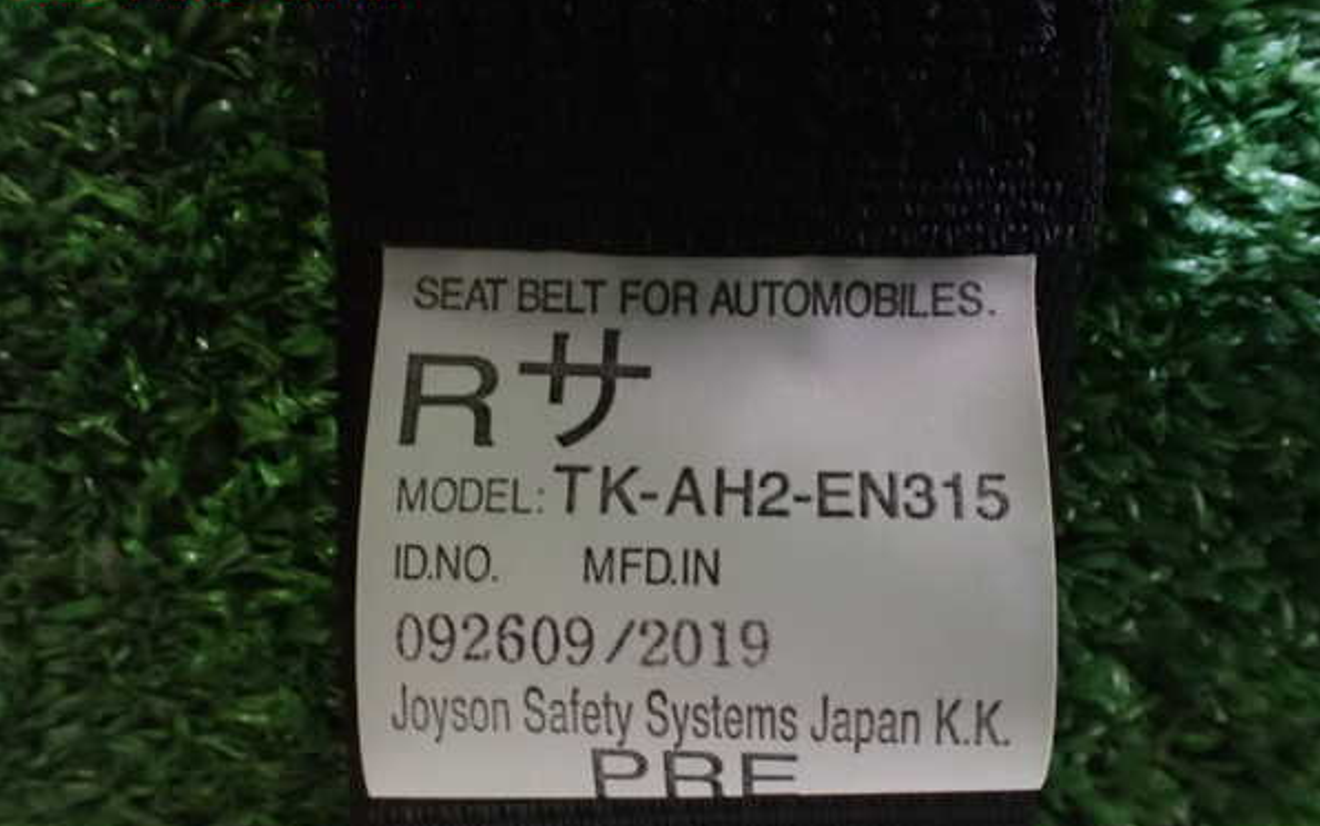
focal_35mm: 32
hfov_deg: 59.6
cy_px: 454
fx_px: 1152
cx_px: 660
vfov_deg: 39.4
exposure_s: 1/13
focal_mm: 5.4
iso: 1600
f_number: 2.3
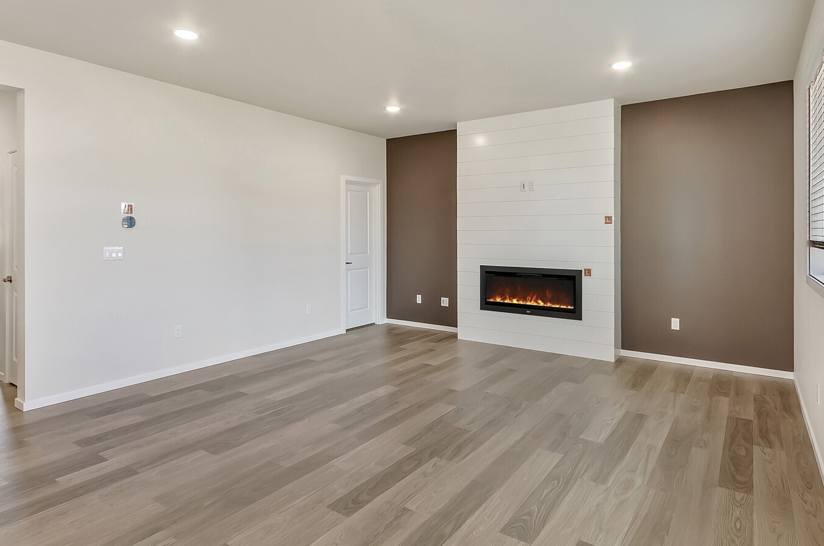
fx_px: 434
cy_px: 276
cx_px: 417
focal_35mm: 19
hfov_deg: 87.0
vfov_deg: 64.3
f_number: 7.1
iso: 160
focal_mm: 10
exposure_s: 1/20
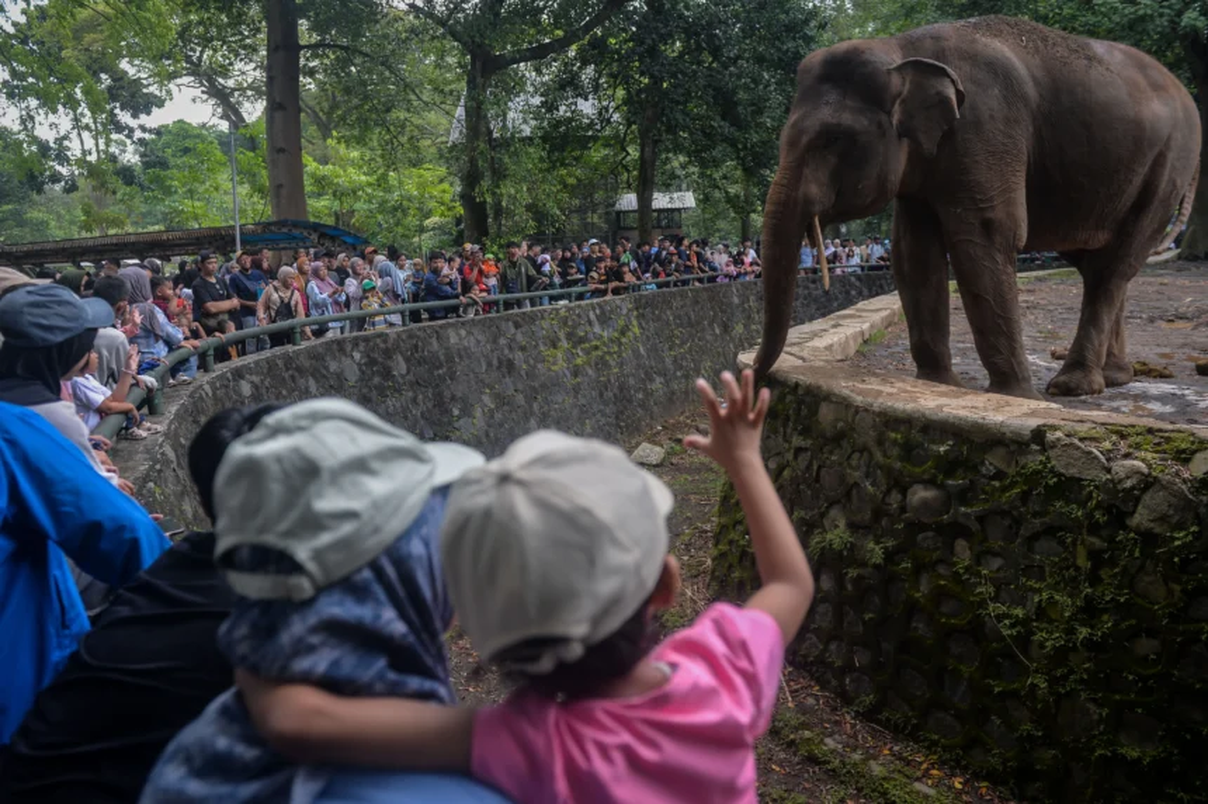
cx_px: 604
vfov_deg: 49.5
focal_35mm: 26
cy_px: 402
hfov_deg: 69.4
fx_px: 872
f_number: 3.5
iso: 200
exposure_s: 1/400
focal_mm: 26
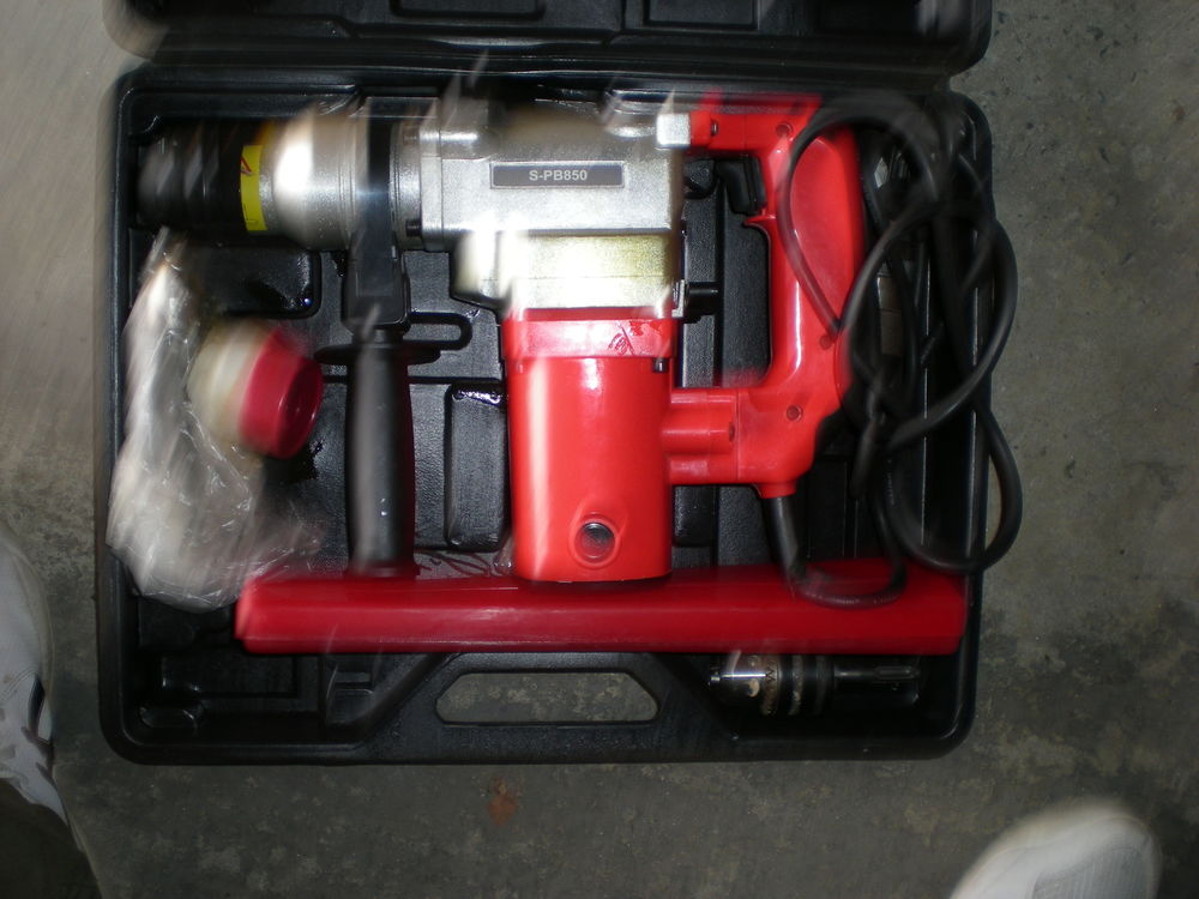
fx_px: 1316
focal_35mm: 38
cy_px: 450
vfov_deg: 37.7
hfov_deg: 49.0
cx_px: 600
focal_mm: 6.3
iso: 50
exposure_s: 1/30.1
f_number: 3.1
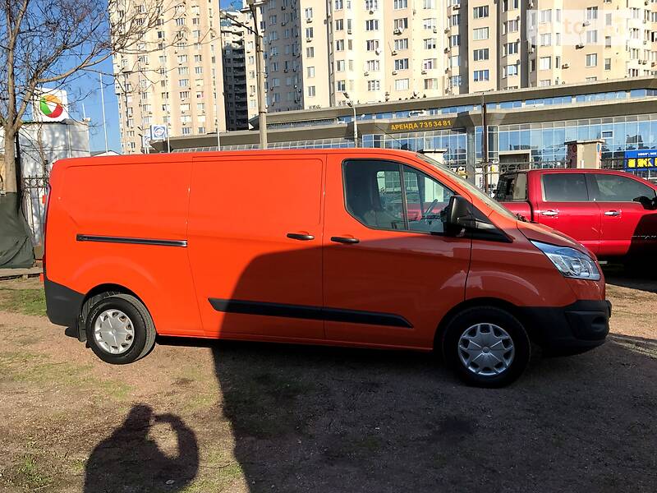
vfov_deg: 49.7
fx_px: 531
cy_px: 246
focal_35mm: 28
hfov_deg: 63.4
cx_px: 328
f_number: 1.8
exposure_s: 1/2128
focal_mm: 4
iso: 20
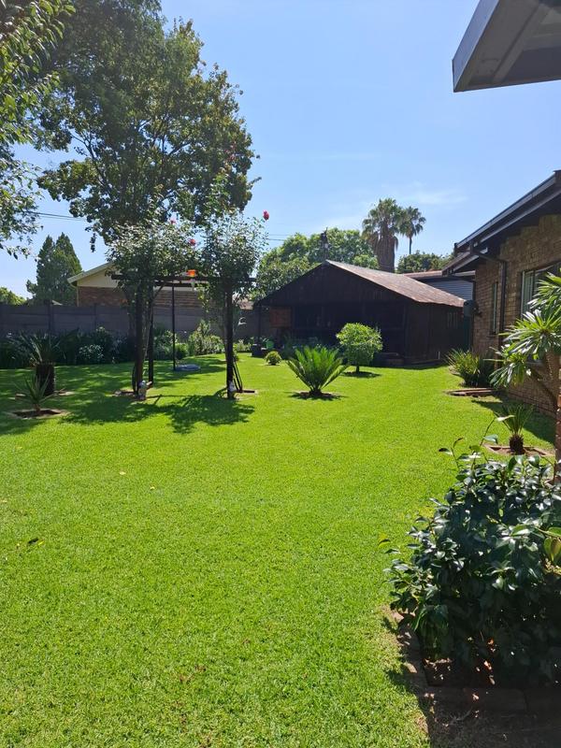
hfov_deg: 58.9
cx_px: 280
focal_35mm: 23
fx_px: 497
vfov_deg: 73.9
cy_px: 374
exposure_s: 1/2101
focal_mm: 5.54
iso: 50
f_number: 1.8
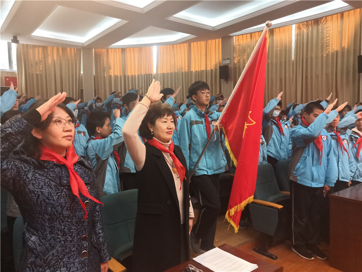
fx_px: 282
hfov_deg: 65.3
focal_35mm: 27
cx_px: 181
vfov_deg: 51.4
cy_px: 136
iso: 250
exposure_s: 1/100
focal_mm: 3.95
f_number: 1.8
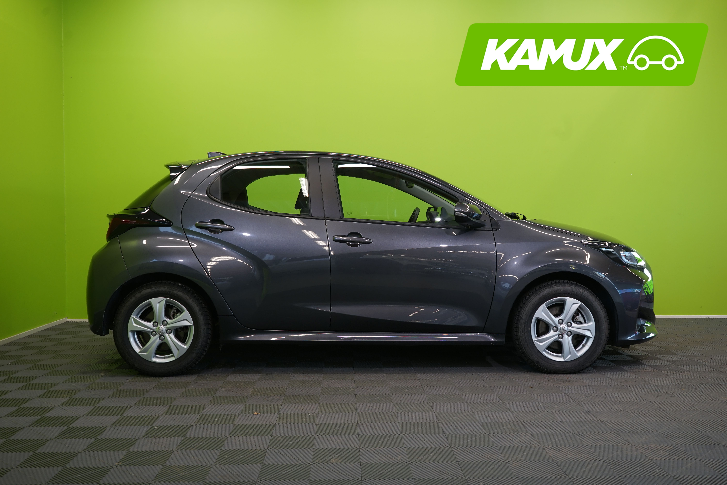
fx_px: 727
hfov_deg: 53.1
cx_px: 364
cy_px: 242
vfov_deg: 36.9
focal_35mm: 36
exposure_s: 1/30
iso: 400
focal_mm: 36
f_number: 6.3
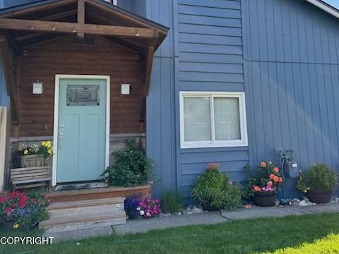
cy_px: 87
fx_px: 313
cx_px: 192
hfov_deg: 56.6
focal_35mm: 32
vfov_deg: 43.6
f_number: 1.78
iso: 80
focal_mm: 6.86
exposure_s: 1/980
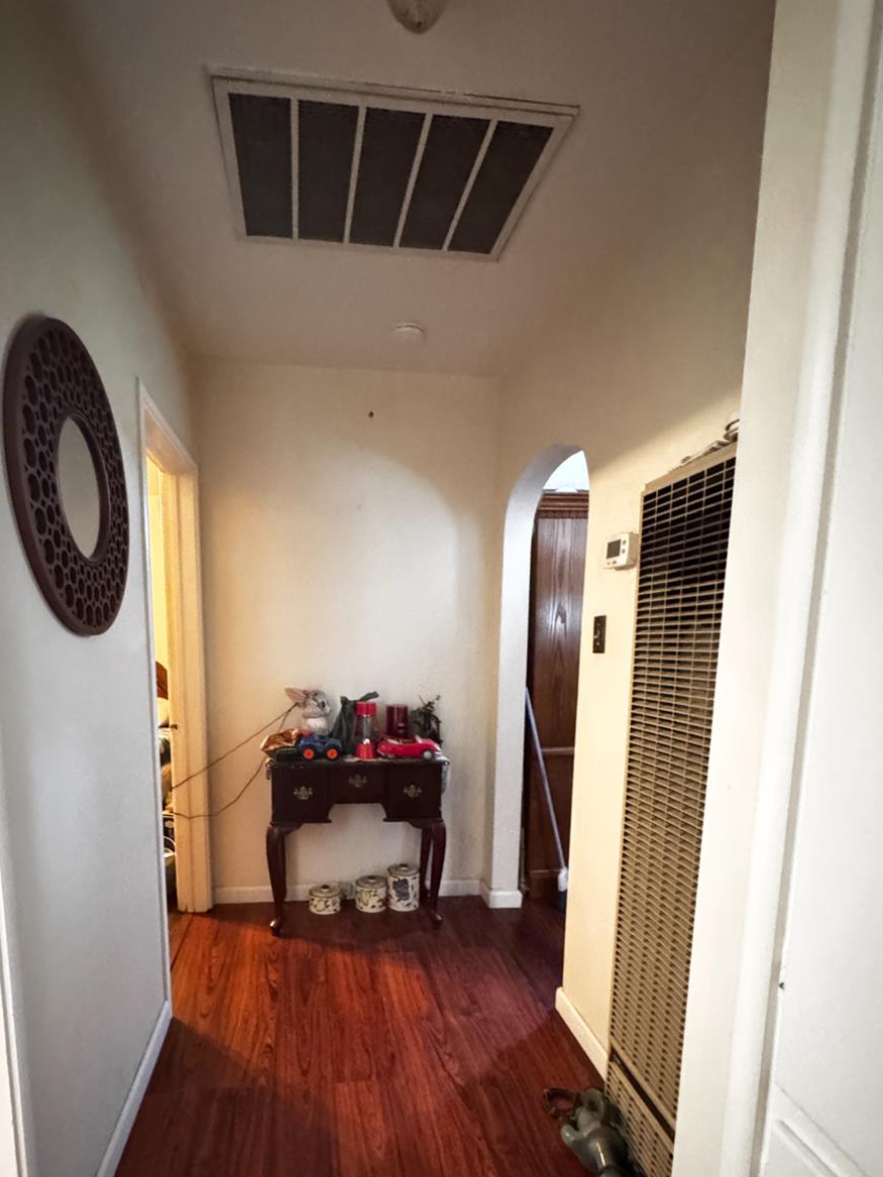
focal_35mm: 18
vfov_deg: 86.2
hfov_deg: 71.1
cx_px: 367
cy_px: 728
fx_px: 612
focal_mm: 2.22
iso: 2500
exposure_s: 1/17
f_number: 2.2
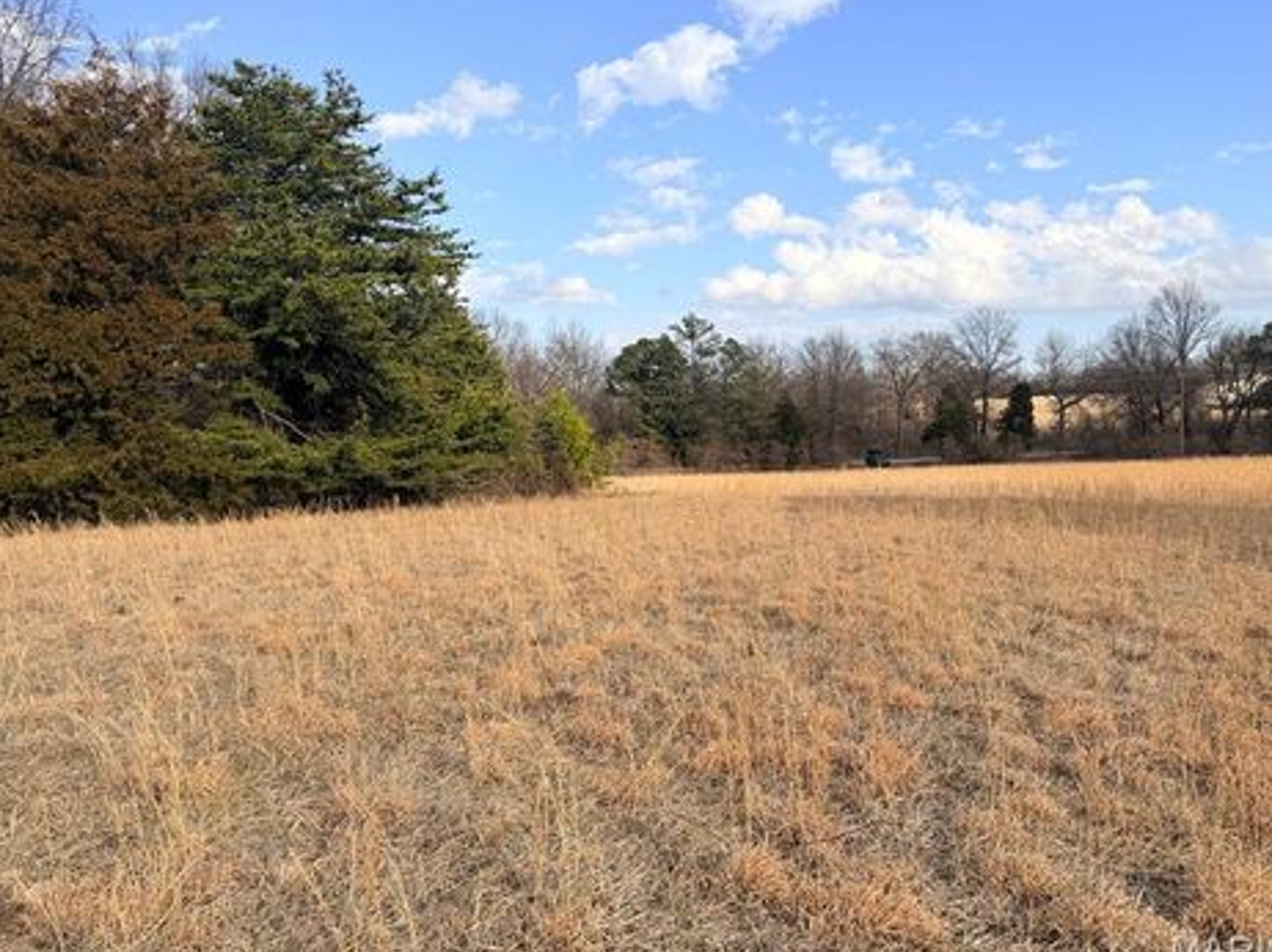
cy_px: 464
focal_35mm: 26
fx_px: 955
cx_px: 617
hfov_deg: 67.3
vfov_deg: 53.0
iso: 80
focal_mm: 6.76
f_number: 1.78
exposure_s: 1/3584
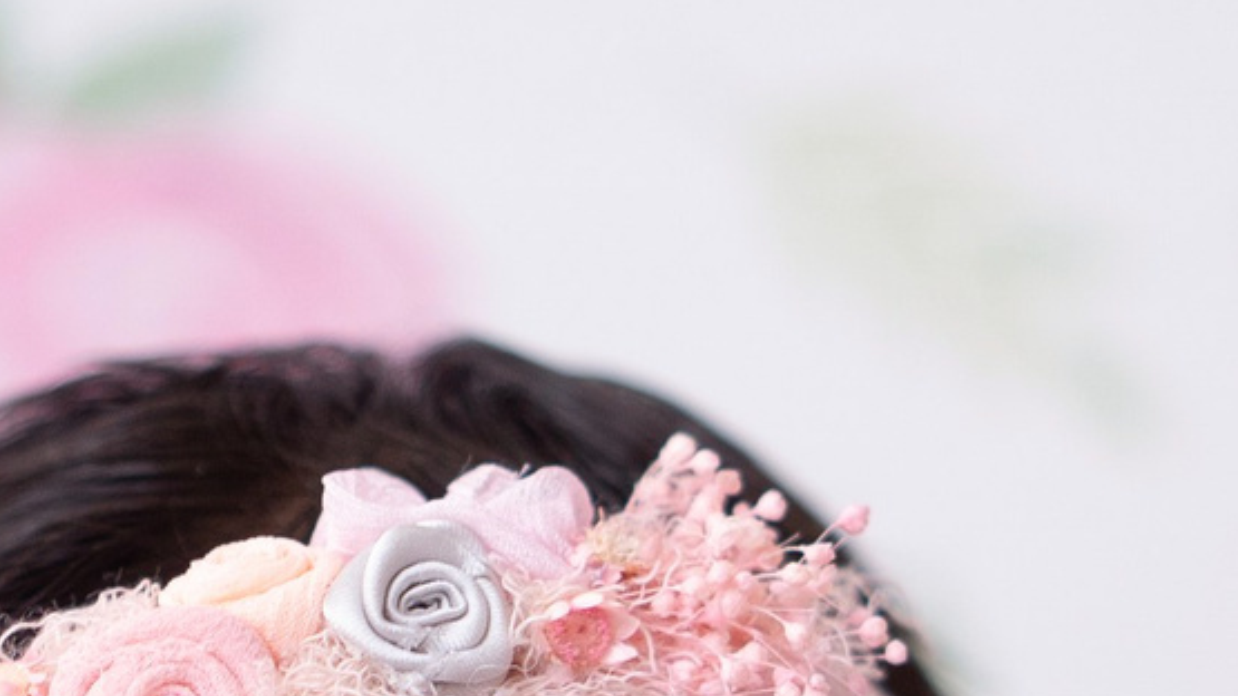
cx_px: 1316
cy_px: 1400
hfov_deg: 12.5
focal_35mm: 169
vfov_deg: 6.9
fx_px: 5547
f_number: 1.6
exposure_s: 1/400
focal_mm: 35
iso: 250
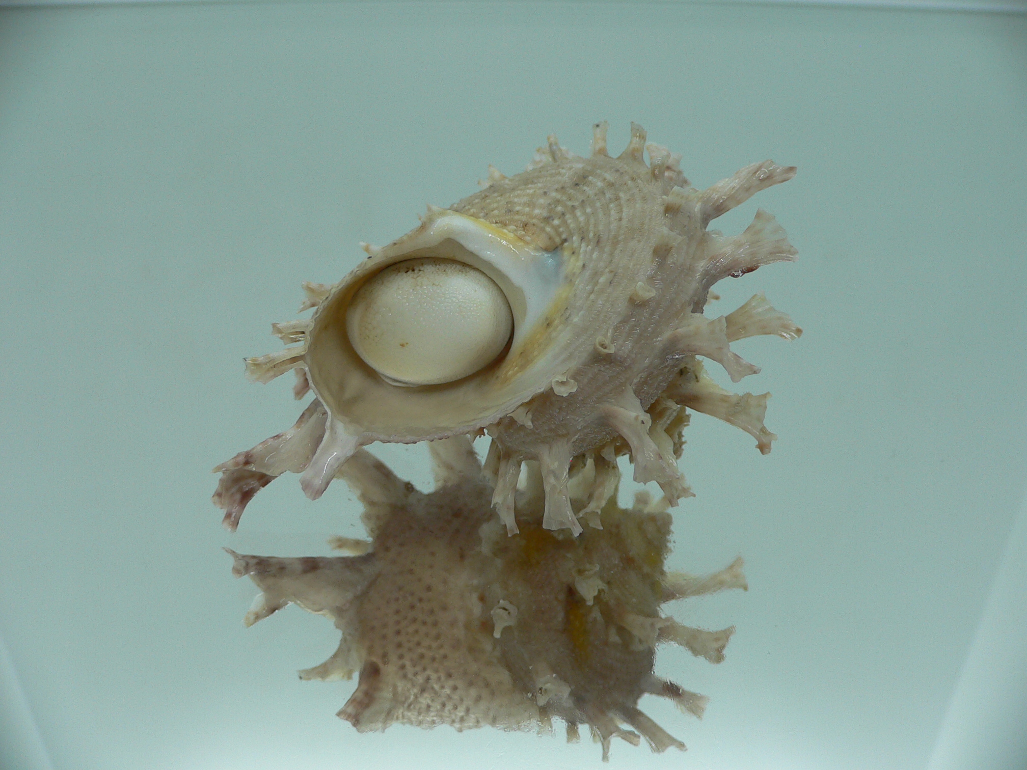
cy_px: 385
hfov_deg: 52.6
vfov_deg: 40.7
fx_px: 1038
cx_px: 514
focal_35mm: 35
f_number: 2.8
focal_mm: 4.6
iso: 80
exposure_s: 1/60
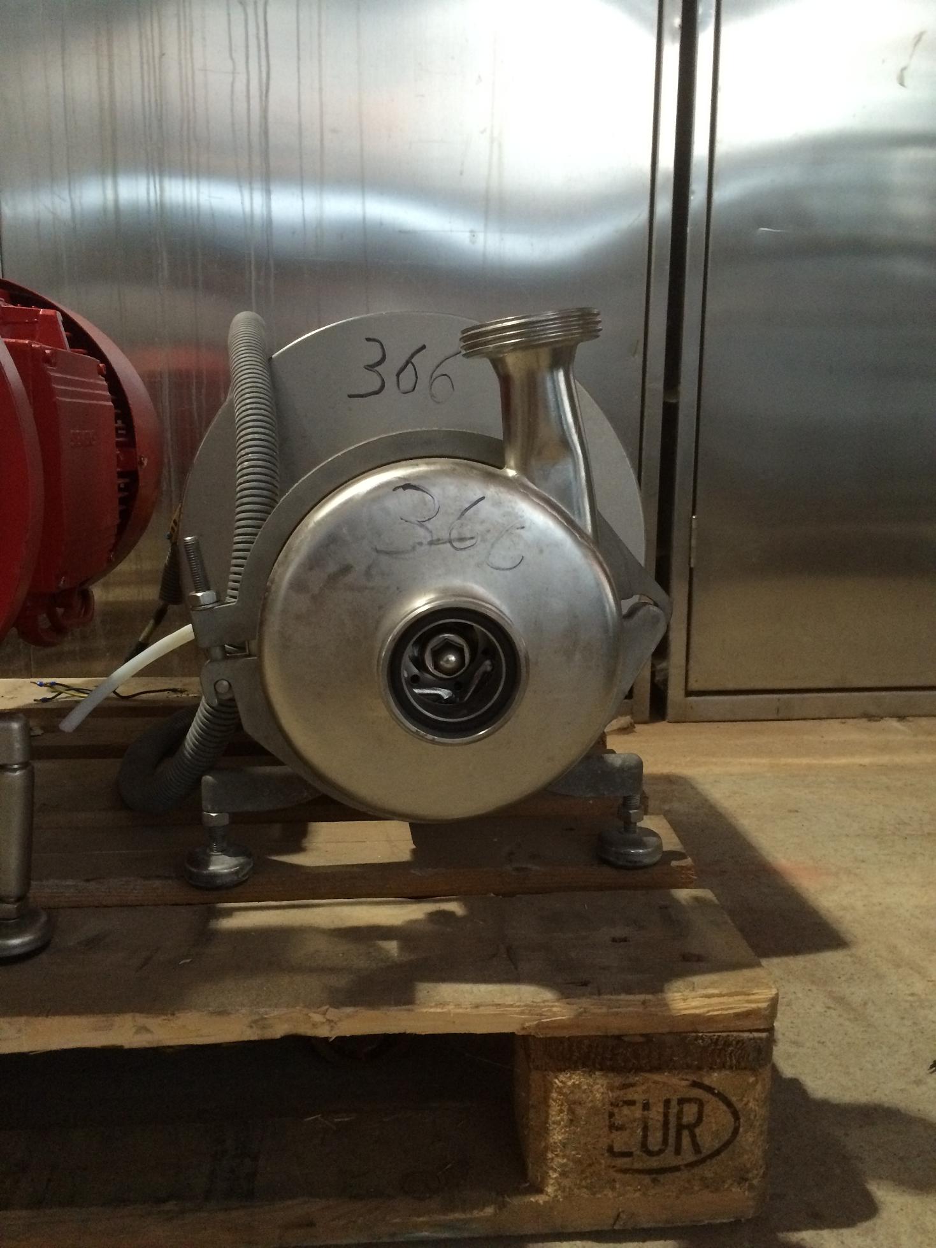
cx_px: 468
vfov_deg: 61.7
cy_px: 624
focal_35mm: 29
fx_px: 1046
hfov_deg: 48.2
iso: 250
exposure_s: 1/25
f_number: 2.2
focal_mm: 4.15
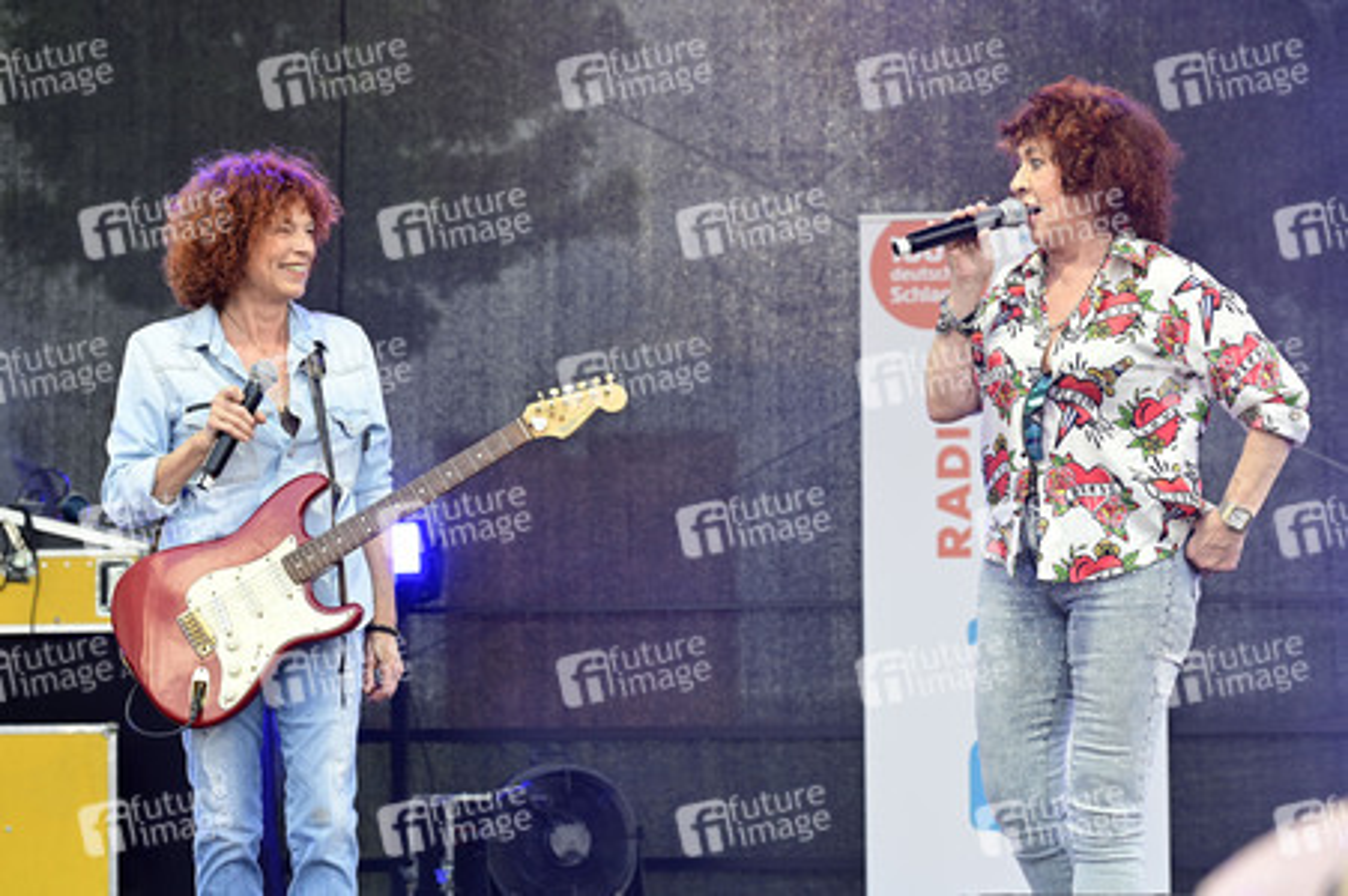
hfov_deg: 20.8
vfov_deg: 13.9
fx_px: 3667
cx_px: 674
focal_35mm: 98
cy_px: 448
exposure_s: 1/200
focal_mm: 98
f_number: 5
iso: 320
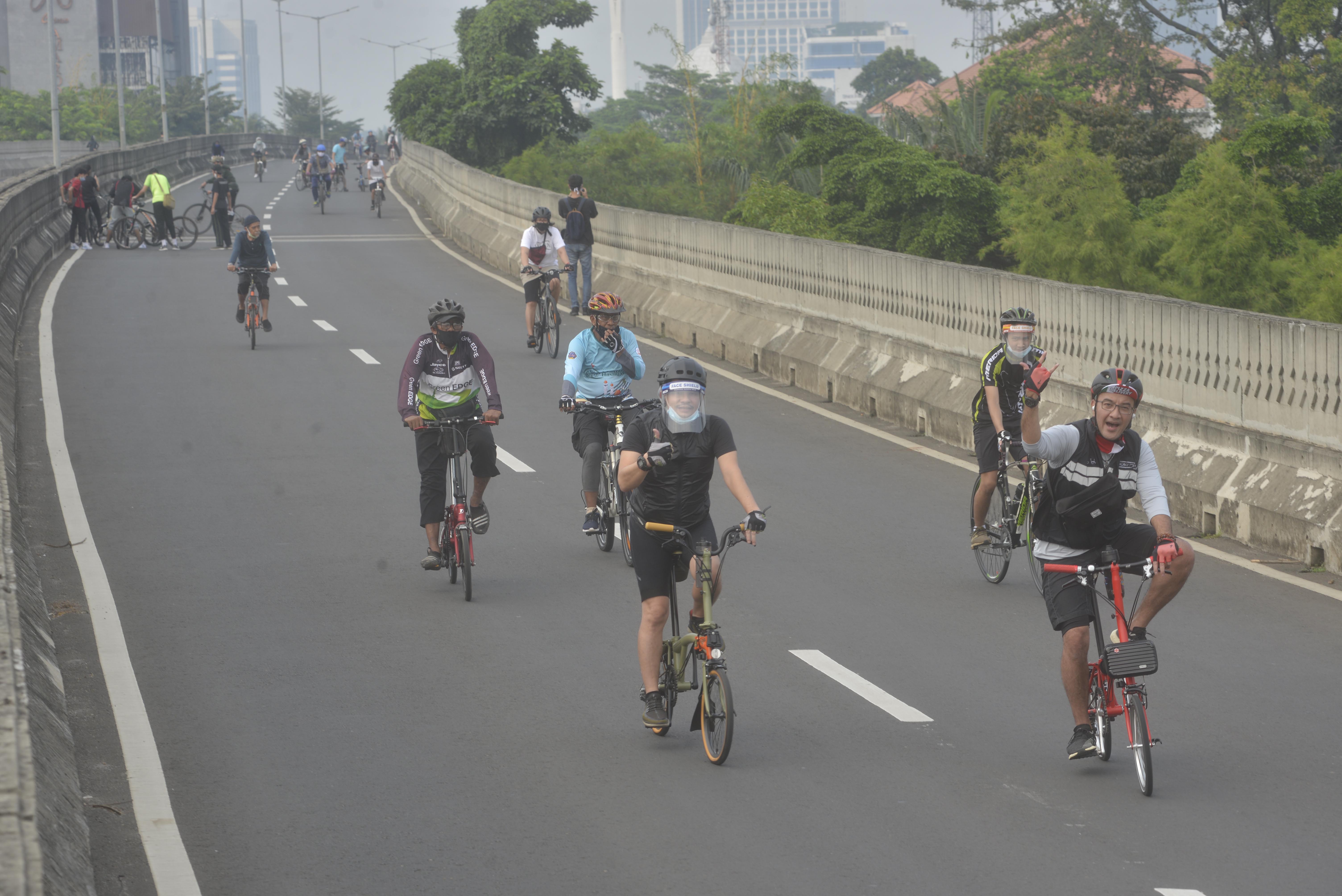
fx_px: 4661
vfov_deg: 11.0
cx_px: 671
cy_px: 448
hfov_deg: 16.4
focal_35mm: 125
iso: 100
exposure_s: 1/125
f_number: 11
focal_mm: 125
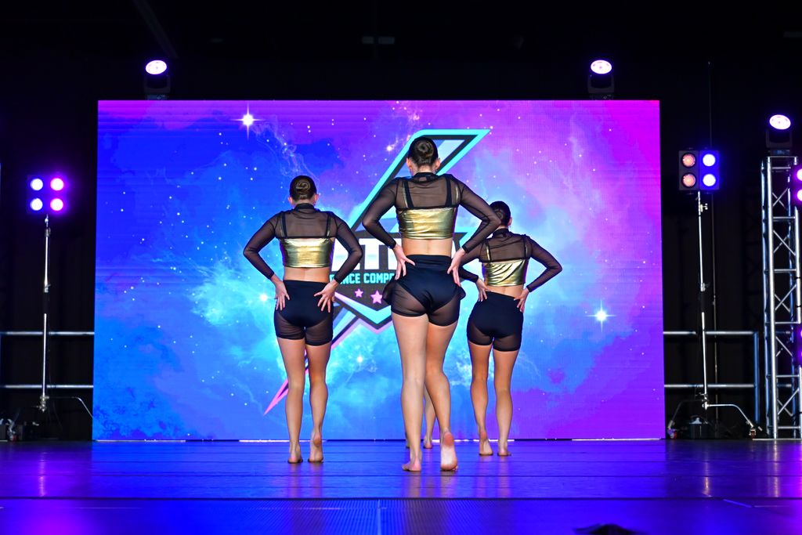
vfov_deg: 19.5
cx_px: 401
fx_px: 1560
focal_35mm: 70
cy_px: 268
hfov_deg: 28.8
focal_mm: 70
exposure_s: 1/800
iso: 5000
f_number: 4
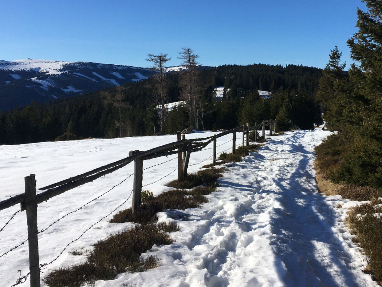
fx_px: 463
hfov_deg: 44.7
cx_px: 212
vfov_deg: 34.0
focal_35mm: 42
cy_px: 90
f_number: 2.2
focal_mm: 4.15
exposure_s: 1/4049
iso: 25
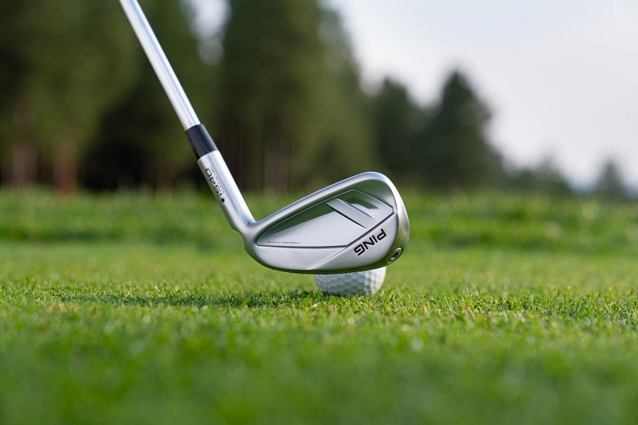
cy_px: 212
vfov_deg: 19.5
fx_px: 1240
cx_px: 319
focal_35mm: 70
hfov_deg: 28.8
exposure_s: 1/200
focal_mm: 70
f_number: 5
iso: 100
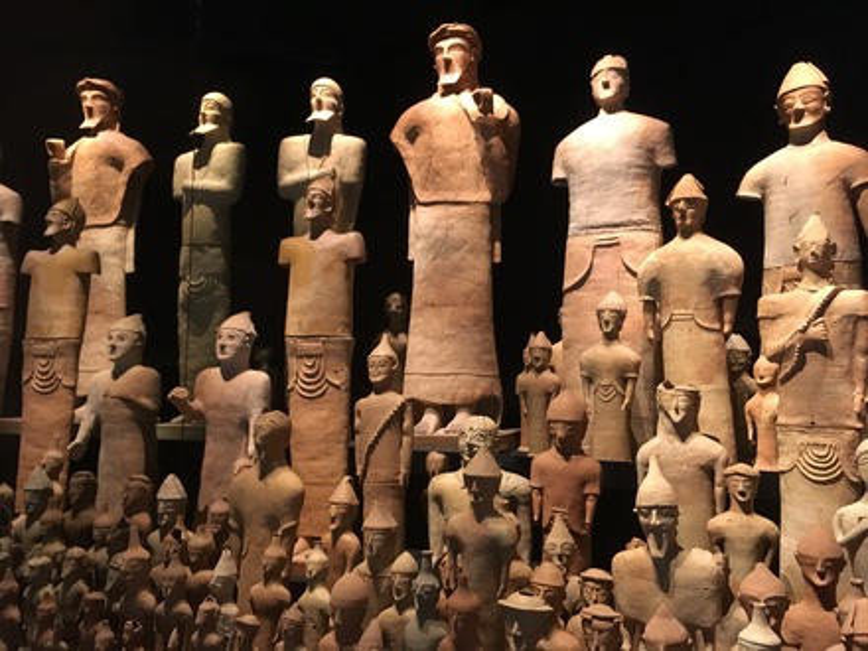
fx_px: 727
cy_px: 326
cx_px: 434
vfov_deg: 48.2
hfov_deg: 61.7
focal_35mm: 29
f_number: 2.2
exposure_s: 1/17
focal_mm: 4.15
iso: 500
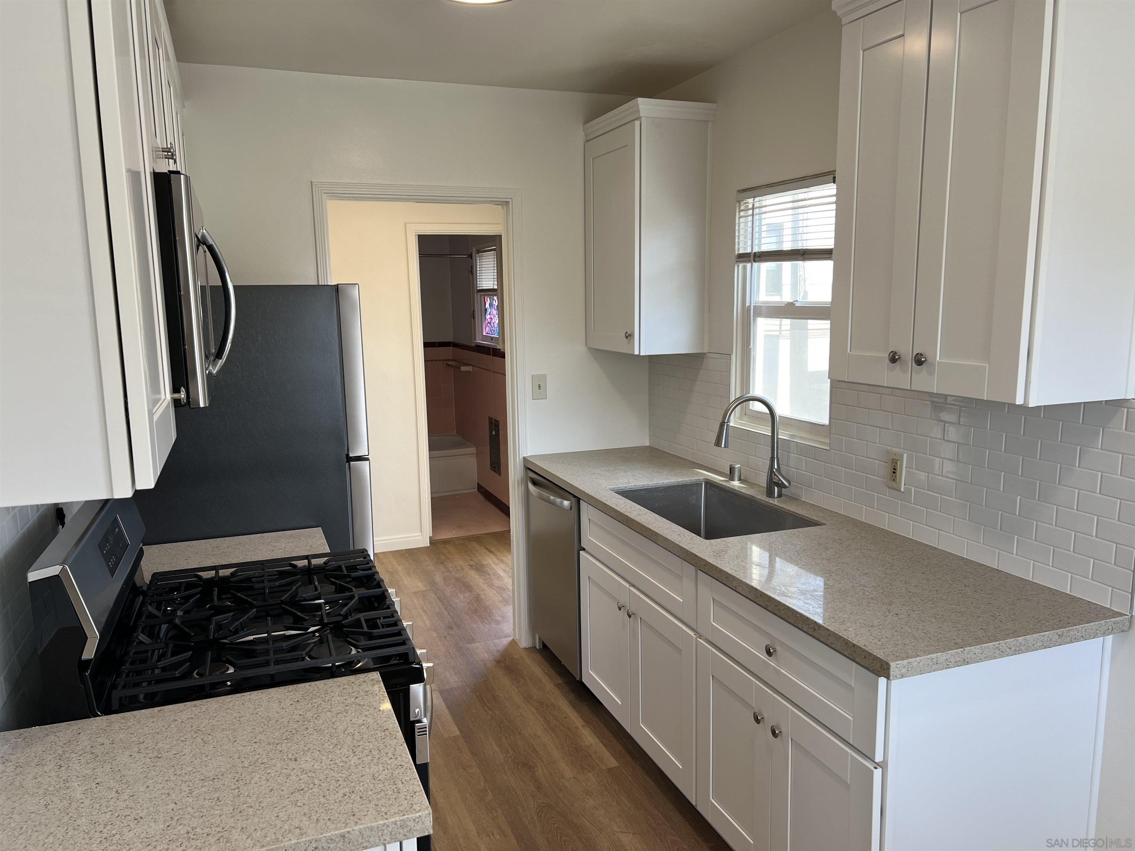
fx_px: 852
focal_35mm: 26
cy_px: 426
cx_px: 568
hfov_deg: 67.3
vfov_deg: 53.1
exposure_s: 1/120
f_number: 1.5
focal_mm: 5.7
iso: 40
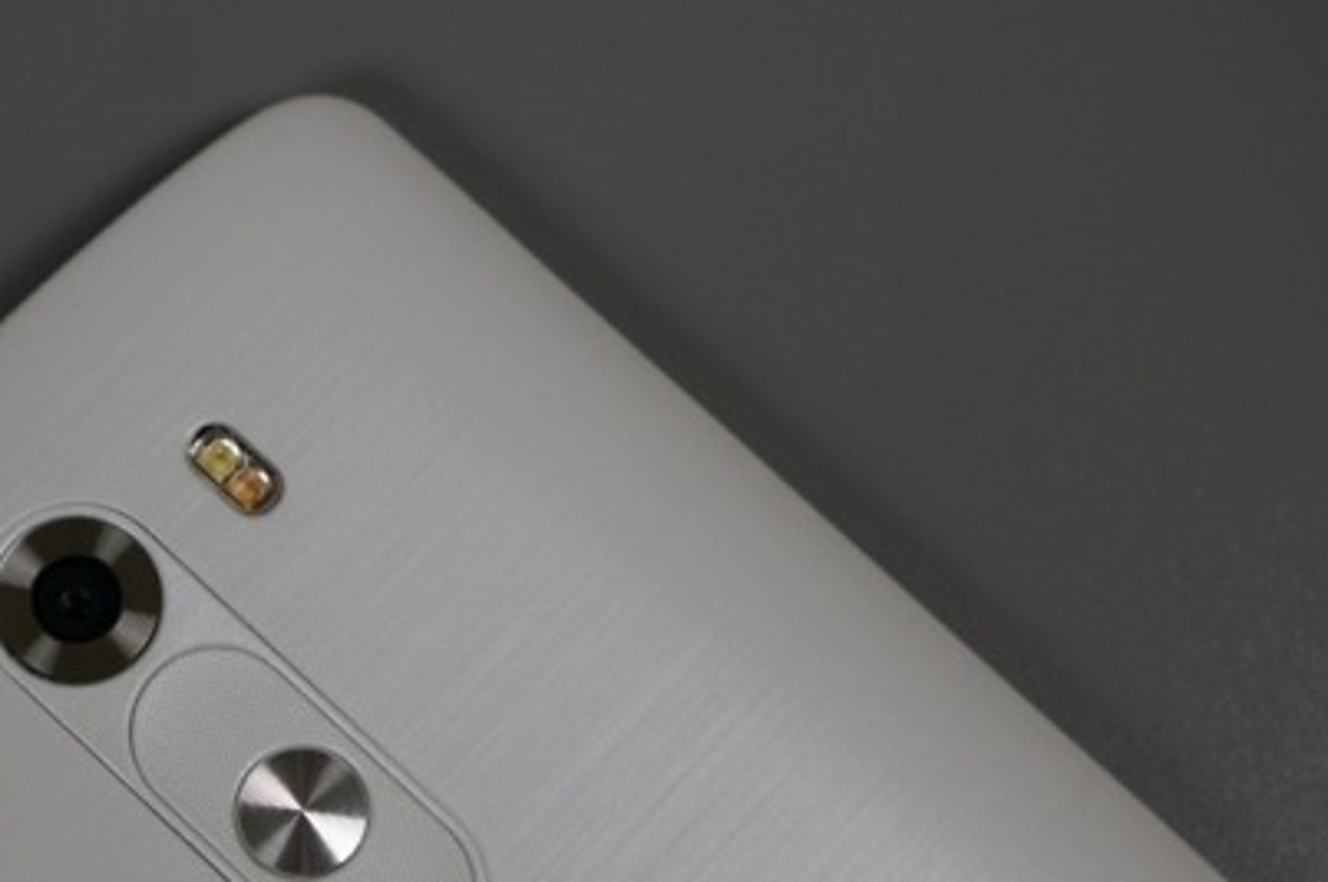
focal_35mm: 86
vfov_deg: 15.7
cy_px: 796
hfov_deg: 23.4
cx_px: 291
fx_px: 3169
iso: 200
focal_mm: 30
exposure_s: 1/60
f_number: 5
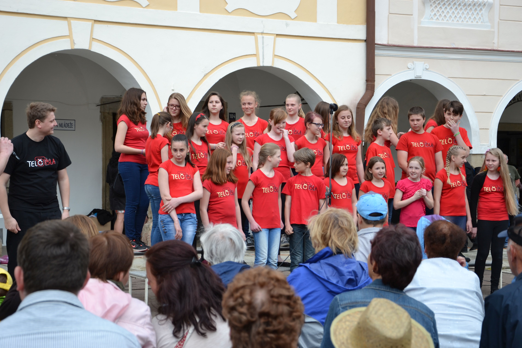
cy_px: 173
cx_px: 261
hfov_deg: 27.7
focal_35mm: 73
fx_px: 1058
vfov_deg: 18.7
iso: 100
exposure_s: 1/160
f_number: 6.3
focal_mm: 48
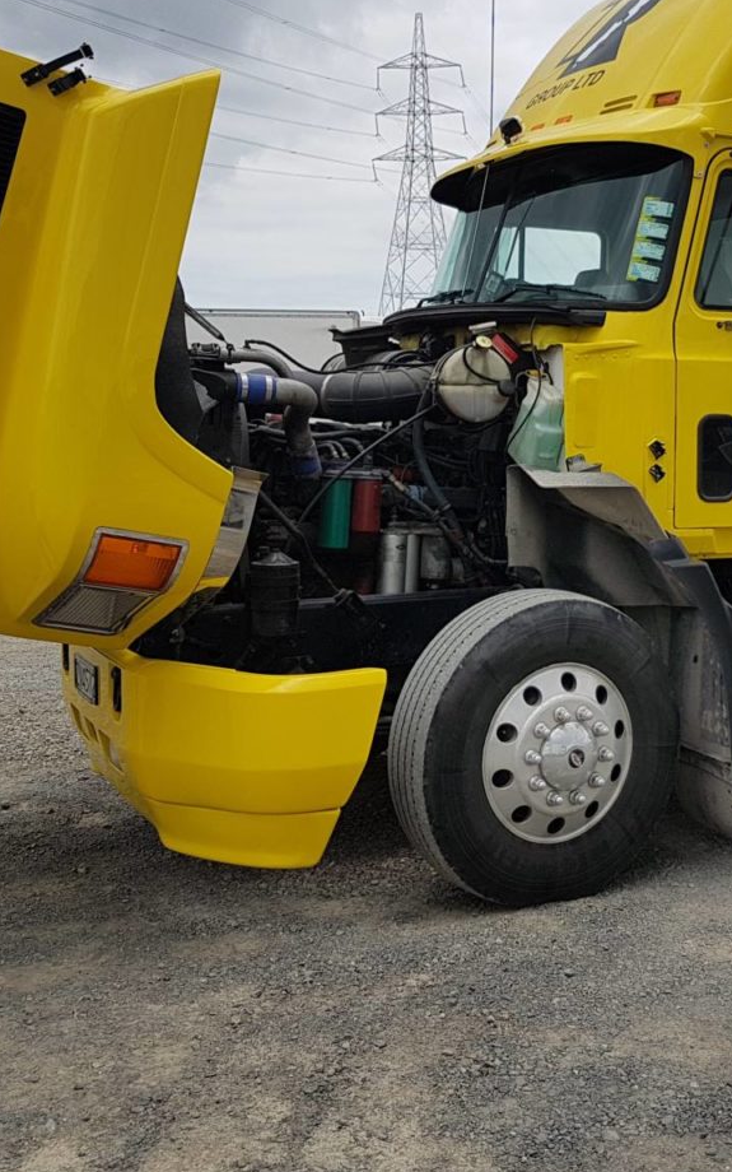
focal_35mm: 46
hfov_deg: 27.2
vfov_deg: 43.2
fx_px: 1468
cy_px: 445
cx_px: 628
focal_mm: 4.2
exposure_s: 1/2248
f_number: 1.7
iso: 40
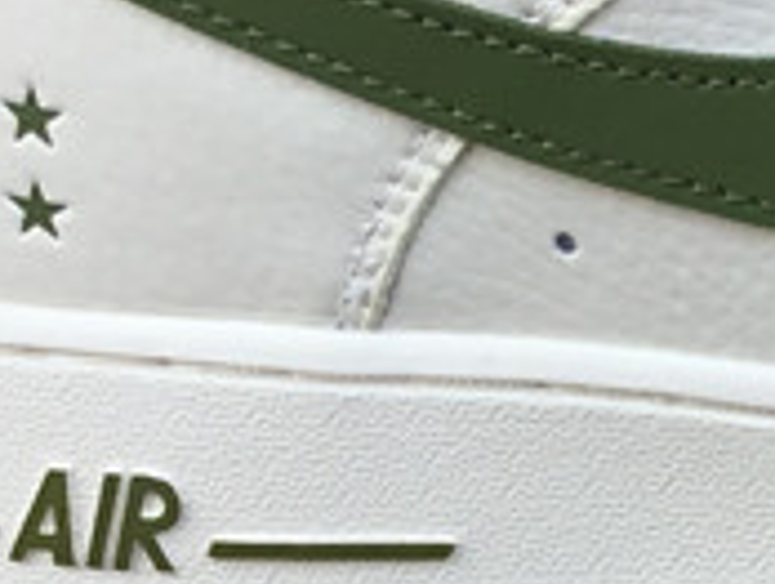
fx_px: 3587
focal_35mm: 160
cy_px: 488
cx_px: 1127
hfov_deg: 11.8
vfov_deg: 9.3
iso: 25
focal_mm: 3.3
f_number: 2.4
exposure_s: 1/532
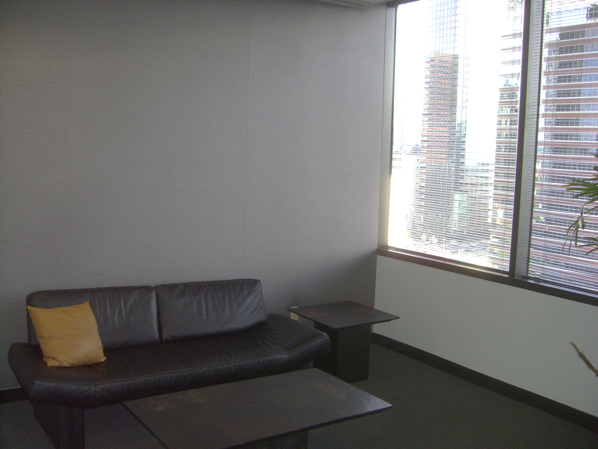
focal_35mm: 38
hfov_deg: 49.0
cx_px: 299
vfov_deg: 37.7
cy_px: 224
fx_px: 656
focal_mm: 6.2
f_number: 2.7
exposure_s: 1/60
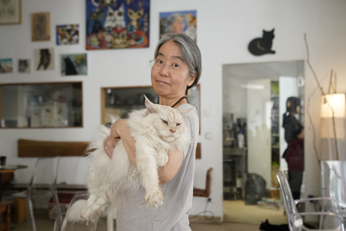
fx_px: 384
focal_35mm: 40
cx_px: 172
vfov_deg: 33.4
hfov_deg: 48.5
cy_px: 125
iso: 4000
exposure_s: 1/320
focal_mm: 32
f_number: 2.8
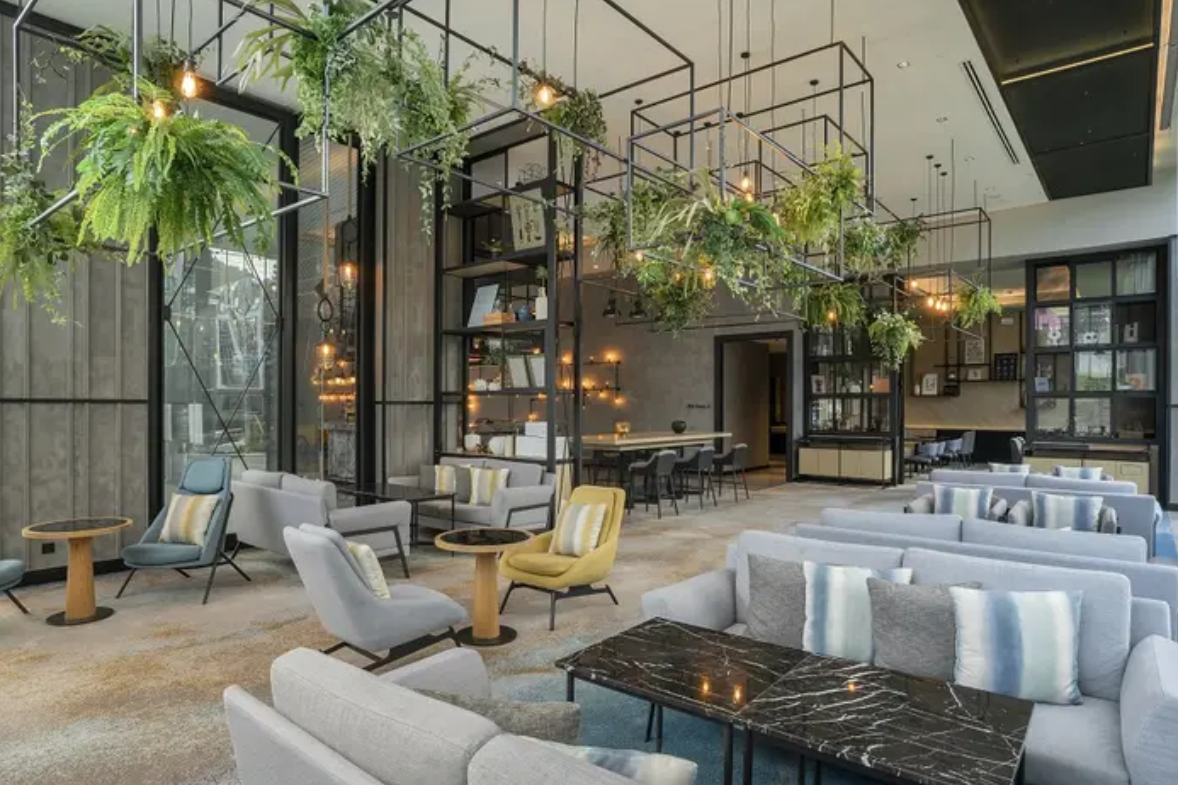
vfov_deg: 67.4
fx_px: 589
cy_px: 404
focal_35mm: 18
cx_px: 559
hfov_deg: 89.9
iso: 250
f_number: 13
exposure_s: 1/5
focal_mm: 16
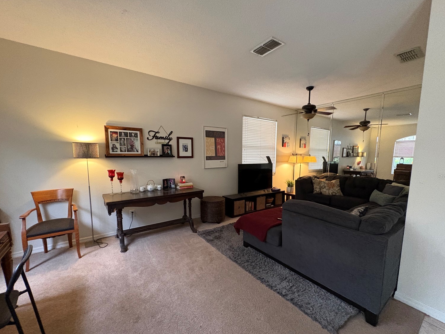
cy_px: 176
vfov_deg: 81.7
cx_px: 227
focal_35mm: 15
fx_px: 193
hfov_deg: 98.2
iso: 800
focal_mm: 2.22
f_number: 2.2
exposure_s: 1/60
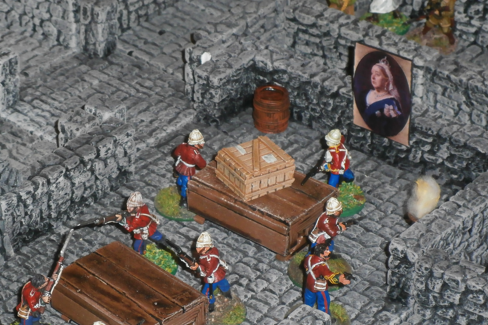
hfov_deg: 13.5
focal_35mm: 152
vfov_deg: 9.0
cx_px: 206
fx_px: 2060
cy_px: 240
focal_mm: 19.6
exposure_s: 1/100
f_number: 5.8
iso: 200
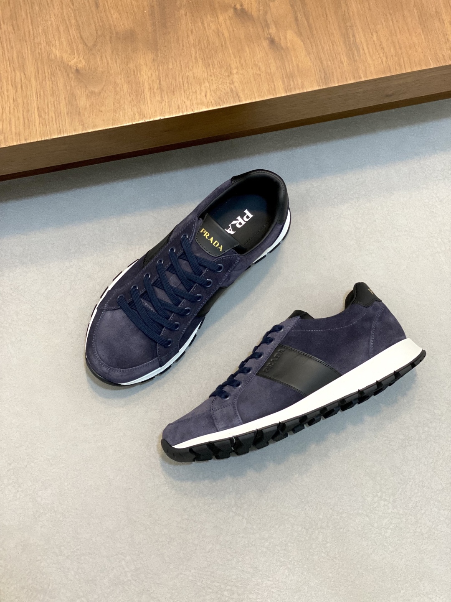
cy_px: 301
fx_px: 903
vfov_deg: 36.8
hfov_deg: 28.0
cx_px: 226
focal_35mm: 52
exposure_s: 1/100
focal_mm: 6
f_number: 2
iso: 200
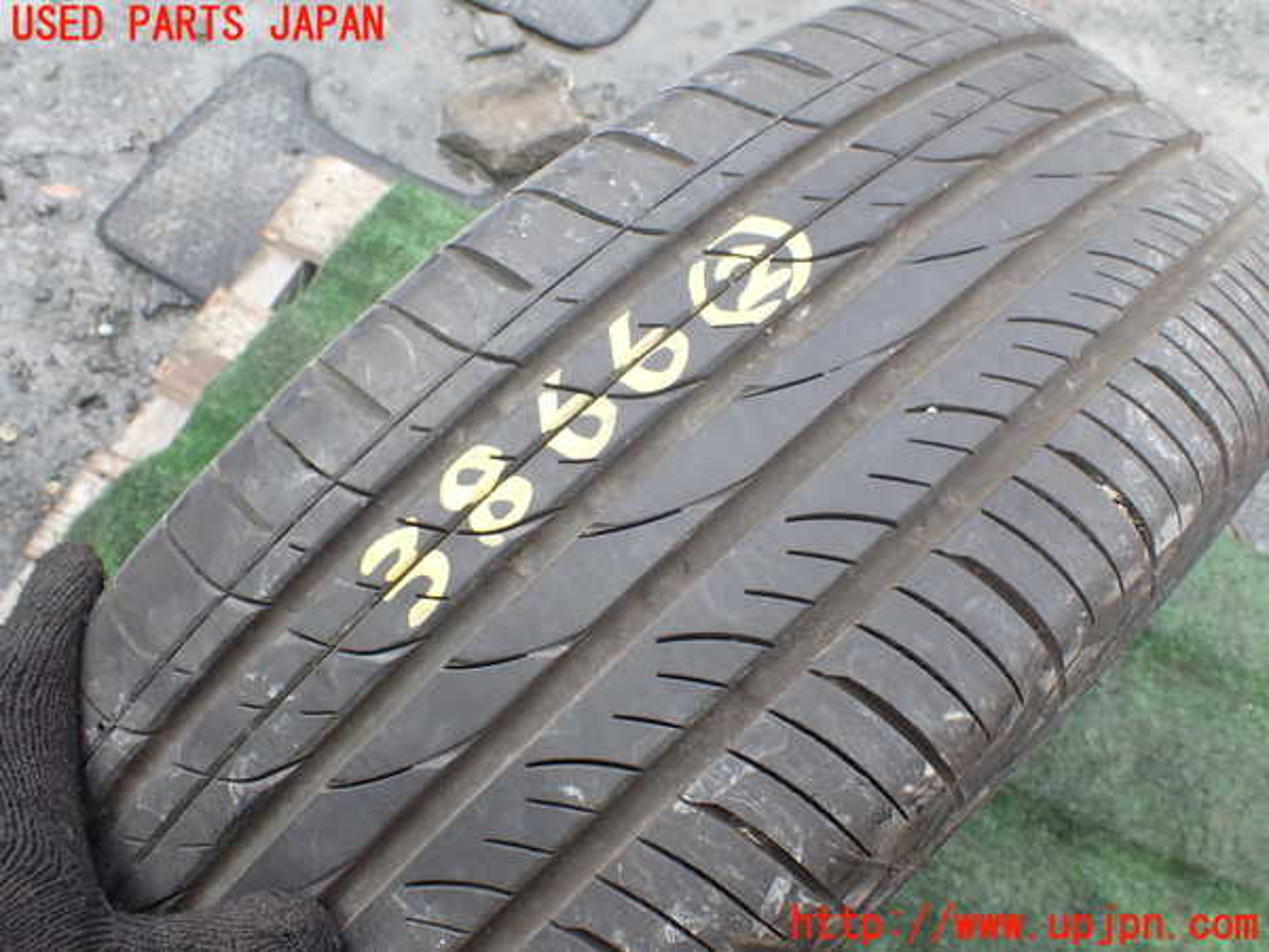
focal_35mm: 30
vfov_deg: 46.8
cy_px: 476
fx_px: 1100
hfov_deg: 60.0
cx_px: 634
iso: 100
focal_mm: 5.4
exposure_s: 1/160
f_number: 3.2
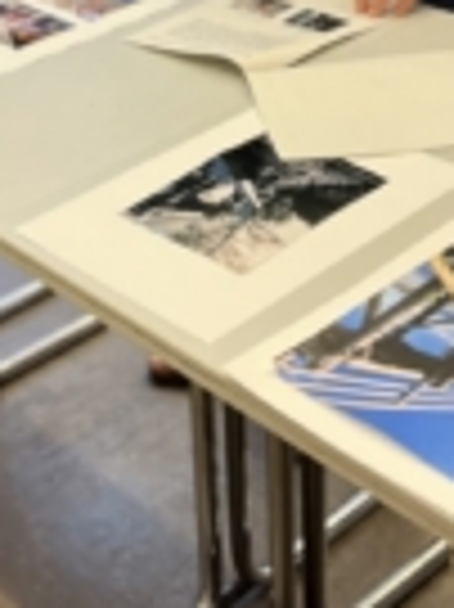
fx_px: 1419
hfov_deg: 18.2
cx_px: 249
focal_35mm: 81
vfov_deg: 23.3
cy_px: 23
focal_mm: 5.1
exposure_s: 1/100
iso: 100
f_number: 1.6
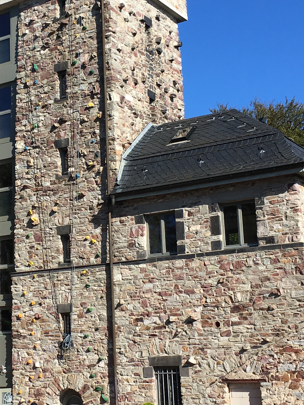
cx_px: 46
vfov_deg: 28.2
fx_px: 808
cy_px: 208
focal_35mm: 69
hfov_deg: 21.0
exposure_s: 1/1508
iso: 25
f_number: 2.2
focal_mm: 4.15
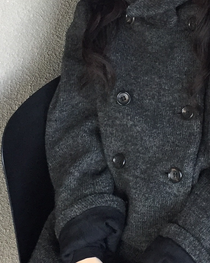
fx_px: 777
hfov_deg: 15.4
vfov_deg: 19.1
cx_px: 119
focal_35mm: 100
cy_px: 67
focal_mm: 4.15
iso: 40
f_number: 2.2
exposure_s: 1/30
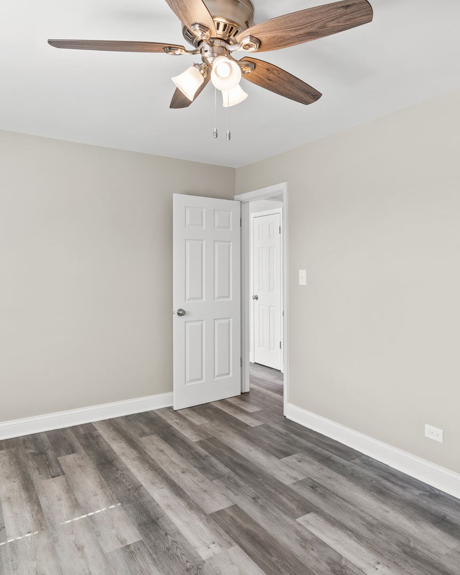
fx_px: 408
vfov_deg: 70.3
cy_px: 288
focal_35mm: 24
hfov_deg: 58.5
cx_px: 265
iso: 400
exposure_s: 1/13
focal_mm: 17
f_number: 9
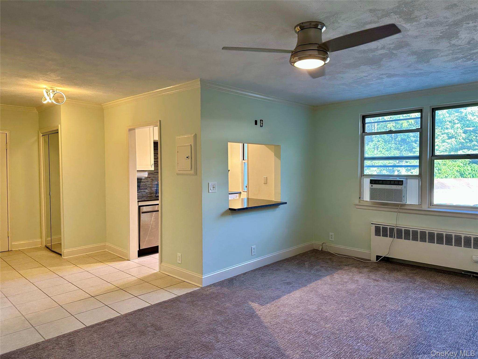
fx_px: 331
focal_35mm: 24
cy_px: 180
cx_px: 239
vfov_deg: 56.8
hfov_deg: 71.6
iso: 125
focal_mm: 6.9
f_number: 1.8
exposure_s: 1/60
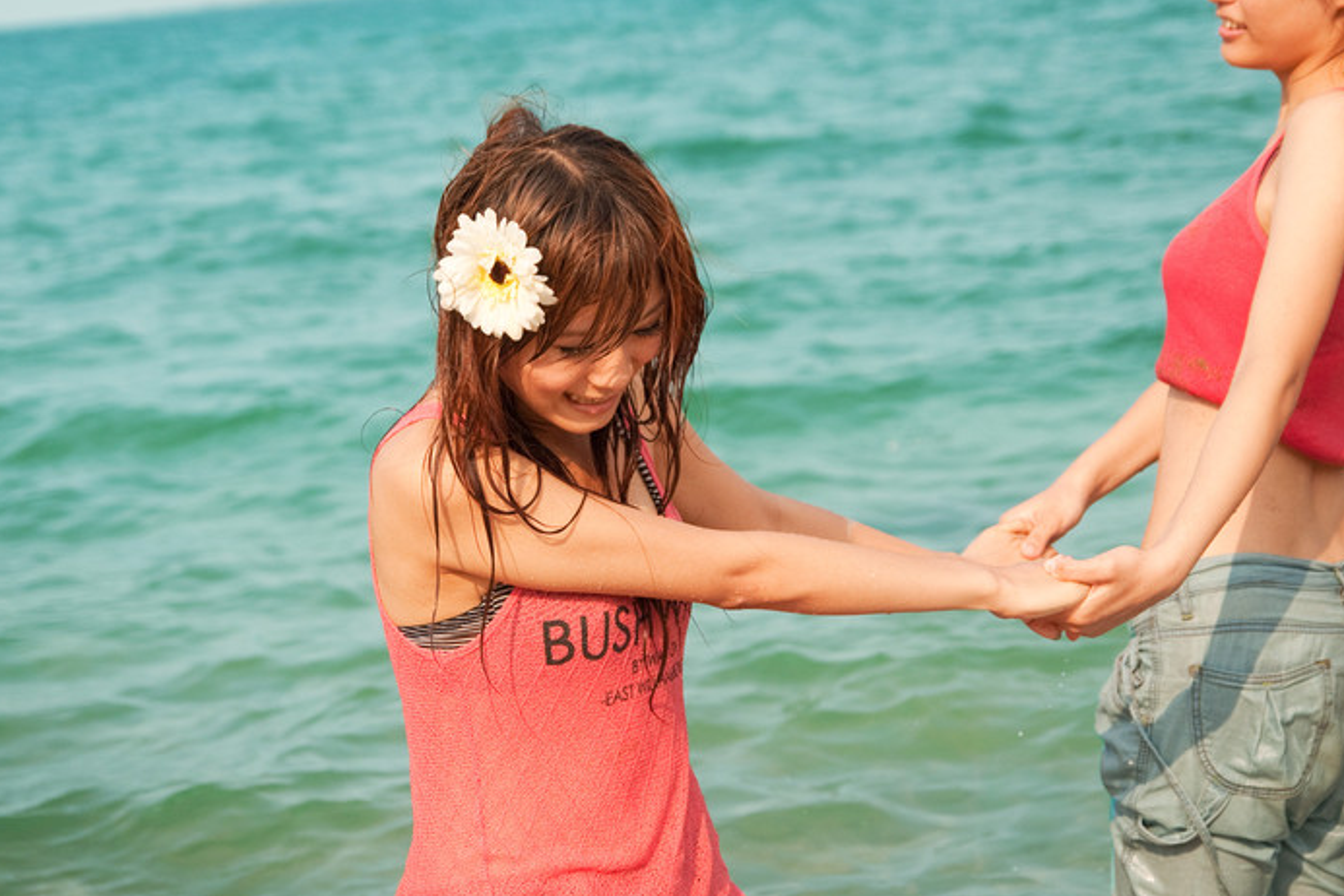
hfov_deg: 24.5
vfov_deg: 16.4
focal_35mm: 83
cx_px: 595
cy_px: 385
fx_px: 3098
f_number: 2.8
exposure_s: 1/3200
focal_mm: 48
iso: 200
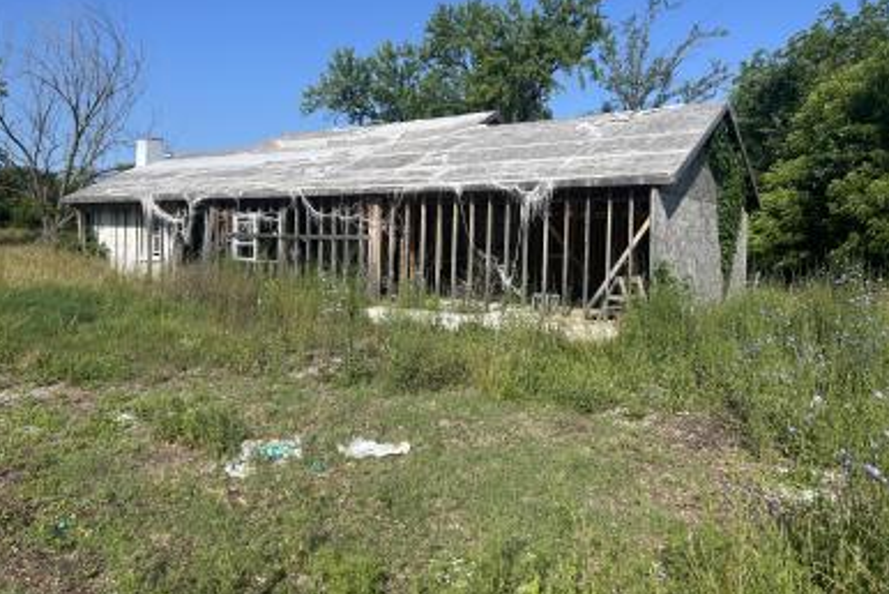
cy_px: 256
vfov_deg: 46.3
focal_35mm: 28
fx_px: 692
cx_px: 447
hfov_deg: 65.4
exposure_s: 1/3460
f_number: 1.5
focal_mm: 5.7
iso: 50
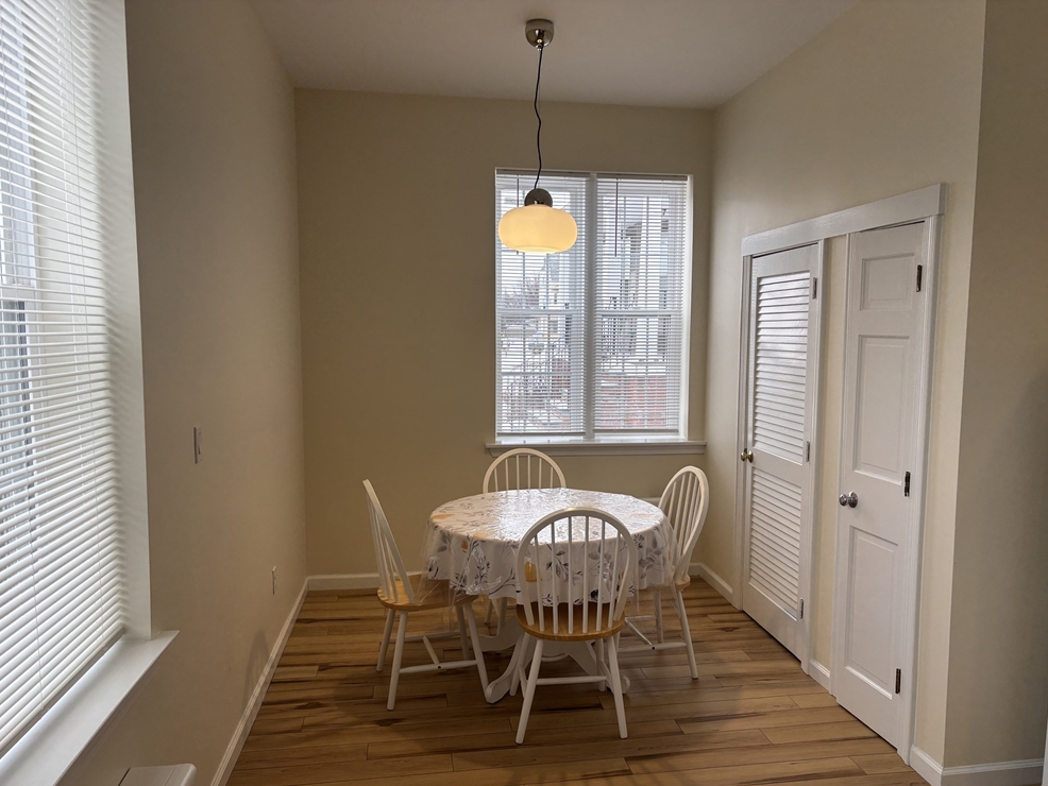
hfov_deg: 65.3
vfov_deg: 51.4
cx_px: 542
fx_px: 818
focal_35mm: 27
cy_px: 405
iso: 50
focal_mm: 5.96
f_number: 1.6
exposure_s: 1/120
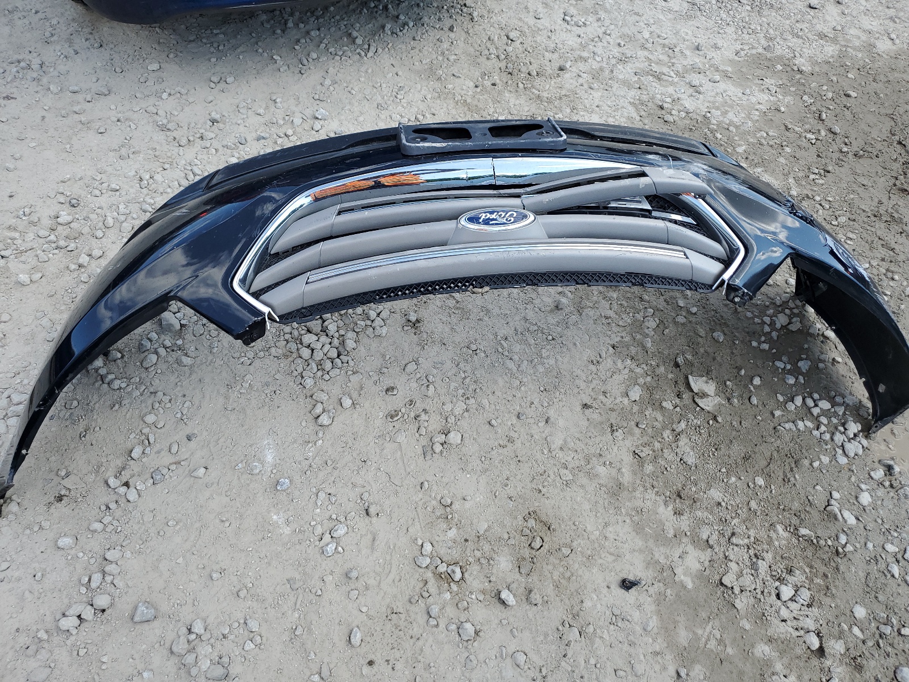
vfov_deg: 53.1
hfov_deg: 67.3
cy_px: 341
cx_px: 454
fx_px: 683
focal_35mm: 26
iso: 50
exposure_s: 1/1000
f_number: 1.5
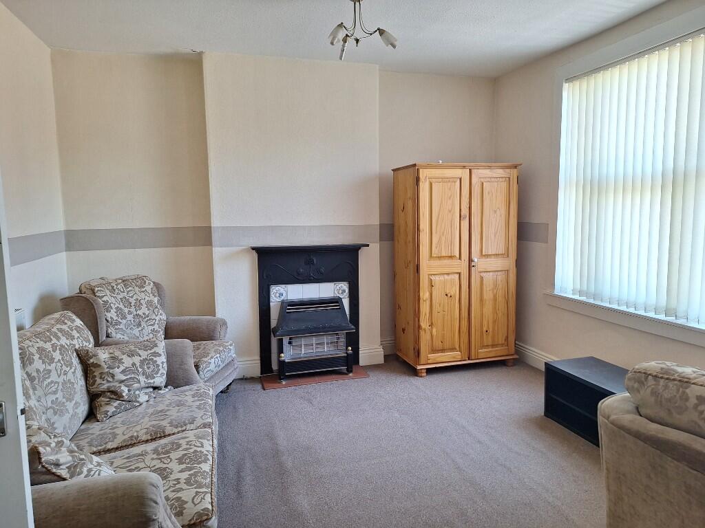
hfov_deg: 73.9
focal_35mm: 23
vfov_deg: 58.9
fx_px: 468
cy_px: 264
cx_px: 352
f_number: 1.8
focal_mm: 5.54
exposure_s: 1/100
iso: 64
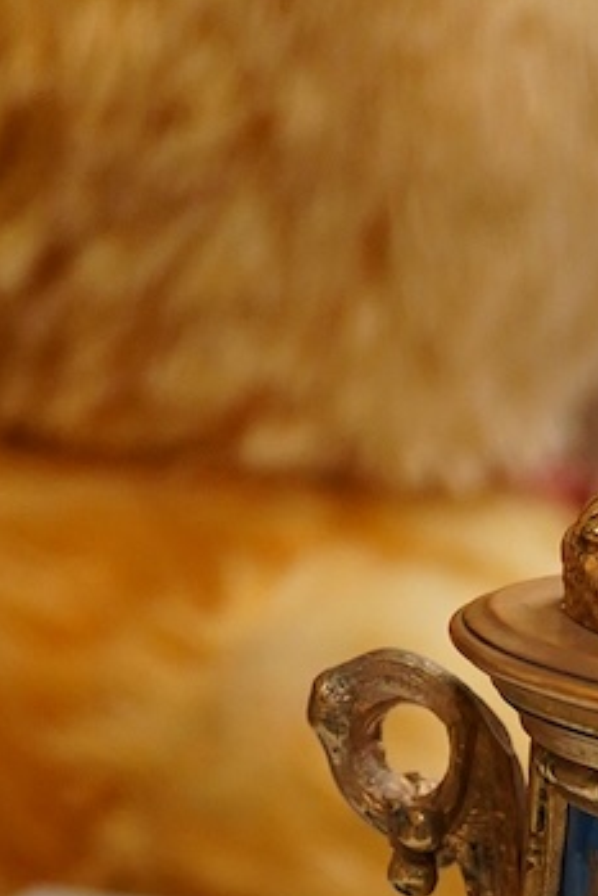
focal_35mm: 145
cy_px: 1226
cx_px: 770
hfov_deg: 9.3
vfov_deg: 13.5
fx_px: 3609
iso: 2500
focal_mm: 30
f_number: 3.5
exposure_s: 1/500
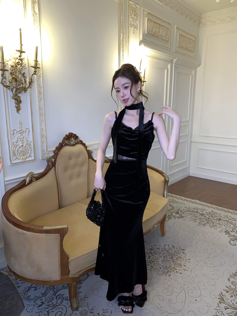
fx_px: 237
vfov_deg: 67.3
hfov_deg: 53.1
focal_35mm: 26
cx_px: 118
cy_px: 158
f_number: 1.8
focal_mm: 4.25
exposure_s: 1/17
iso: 50
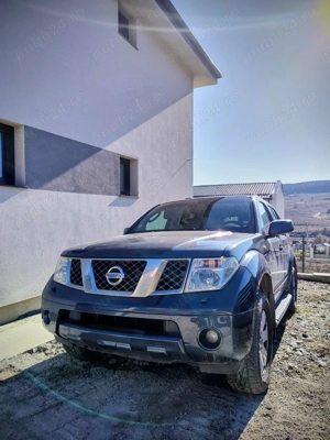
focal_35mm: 23
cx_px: 165
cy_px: 220
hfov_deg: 58.9
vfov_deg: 73.9
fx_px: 292
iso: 100
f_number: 1.88
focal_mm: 5.56
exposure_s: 1/3883
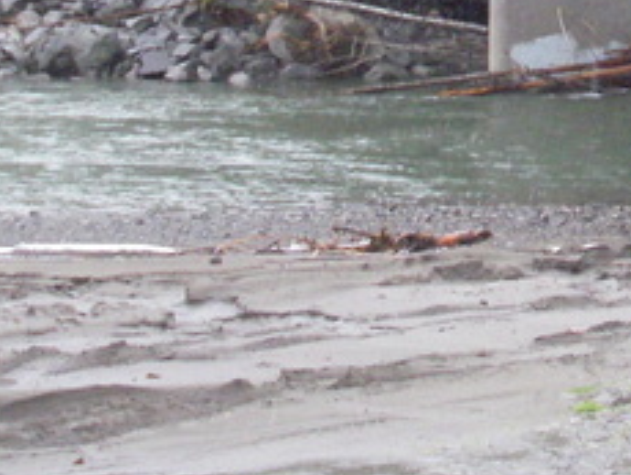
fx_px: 2409
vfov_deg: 11.0
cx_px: 716
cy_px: -159
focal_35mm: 132
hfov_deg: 14.5
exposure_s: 1/40
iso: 400
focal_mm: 6.3
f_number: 3.3
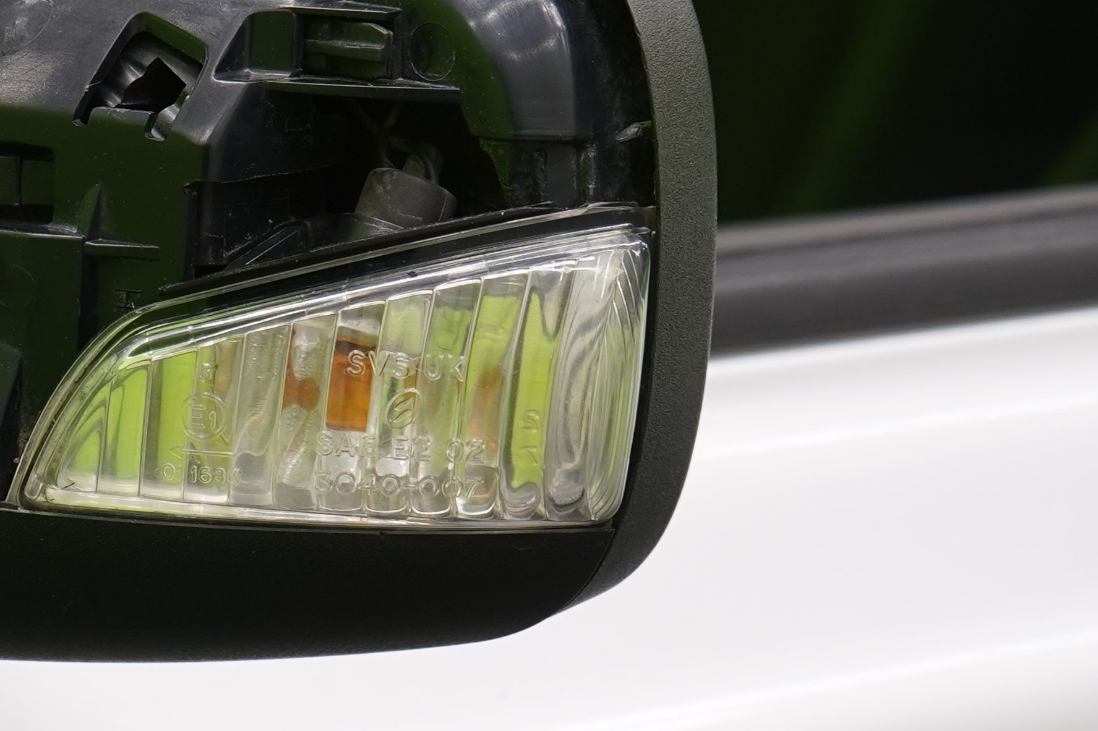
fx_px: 4330
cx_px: 103
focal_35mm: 142
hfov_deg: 14.3
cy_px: 146
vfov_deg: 9.6
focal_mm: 42
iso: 500
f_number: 5.6
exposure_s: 1/30
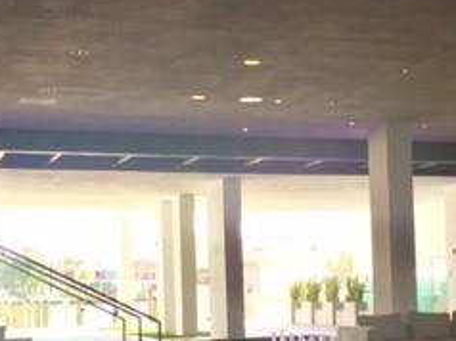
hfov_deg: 24.9
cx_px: 308
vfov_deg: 18.8
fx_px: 1026
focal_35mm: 78
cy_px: 236
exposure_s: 1/120
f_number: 2.2
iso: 40
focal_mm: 4.15
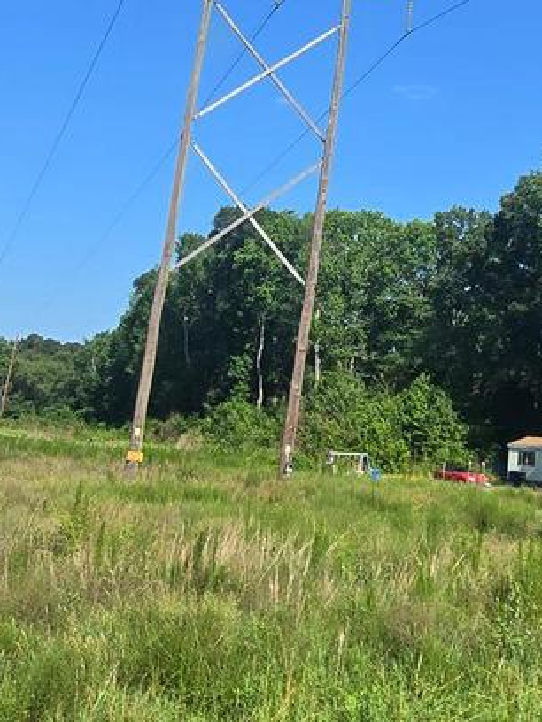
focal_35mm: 49
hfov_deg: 27.4
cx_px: 583
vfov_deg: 37.3
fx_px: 1023
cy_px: 127
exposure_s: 1/2049
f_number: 2.2
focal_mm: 2.2
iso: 50
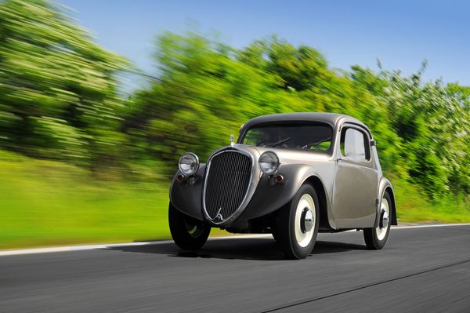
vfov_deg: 22.6
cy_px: 156
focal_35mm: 60
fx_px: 783
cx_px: 235
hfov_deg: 33.4
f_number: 18
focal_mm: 40
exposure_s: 1/20
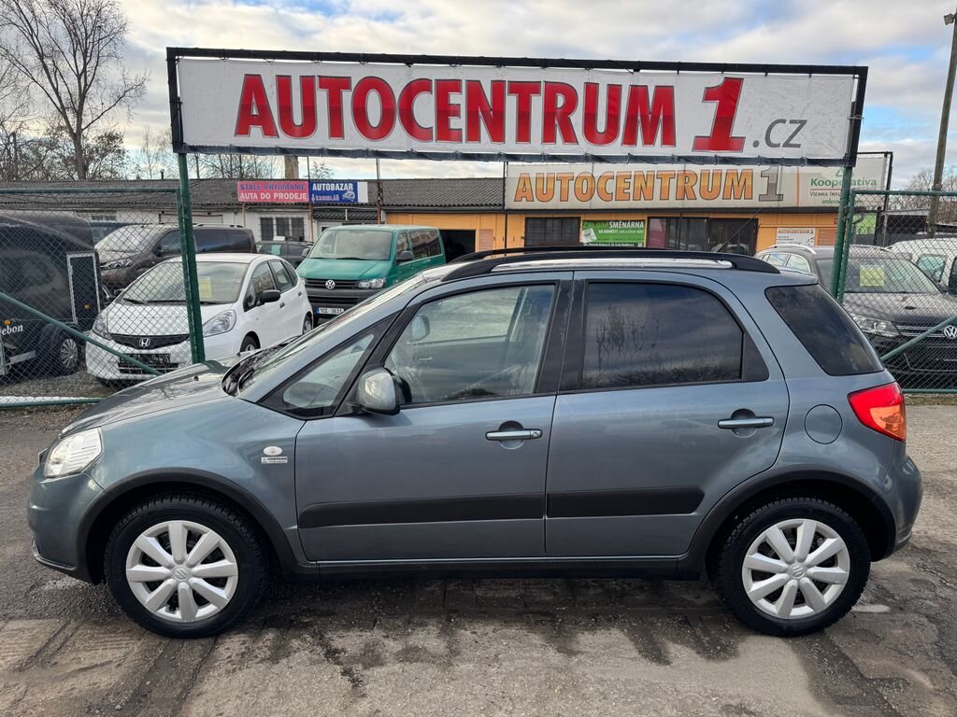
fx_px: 664
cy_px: 358
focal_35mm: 24
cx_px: 478
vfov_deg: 56.8
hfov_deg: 71.6
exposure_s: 1/627
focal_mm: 6.76
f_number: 1.78
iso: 80
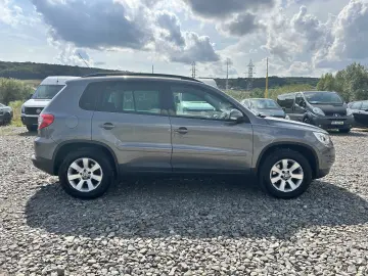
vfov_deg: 53.1
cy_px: 138
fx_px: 276
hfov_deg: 67.3
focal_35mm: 26
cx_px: 184
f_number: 1.5
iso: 50
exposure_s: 1/5076
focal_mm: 5.7
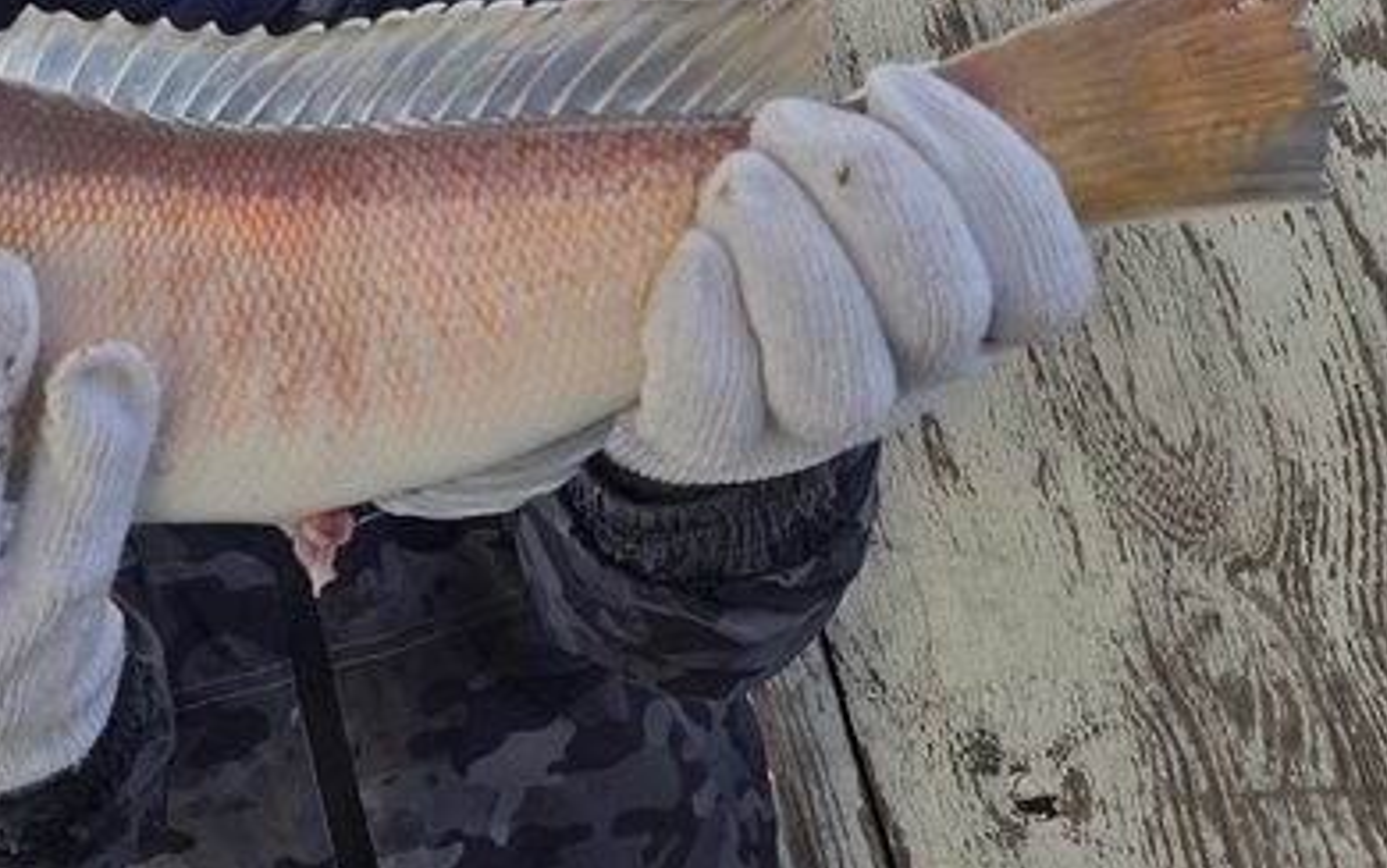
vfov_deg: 31.2
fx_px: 1512
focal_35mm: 40
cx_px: 320
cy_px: 167
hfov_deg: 47.1
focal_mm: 5.4
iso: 25
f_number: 1.8
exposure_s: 1/1623
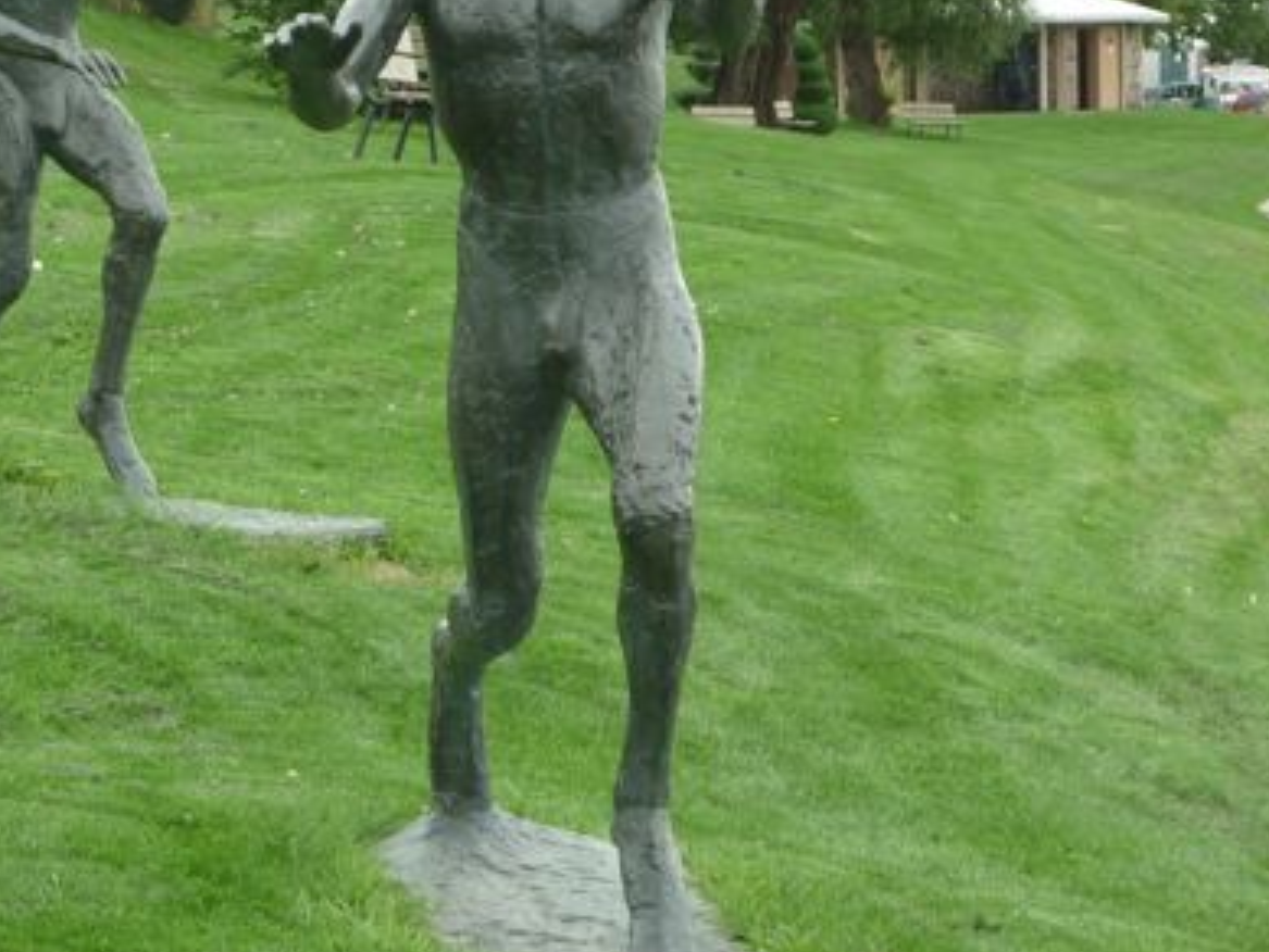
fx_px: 7004
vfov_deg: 7.8
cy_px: 326
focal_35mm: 191
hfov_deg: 10.3
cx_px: 352
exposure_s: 1/100
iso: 80
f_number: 5.3
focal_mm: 19.1
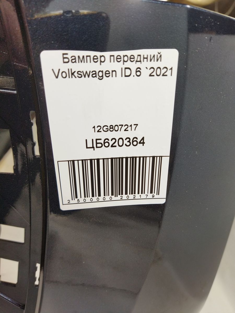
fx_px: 244
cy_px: 156
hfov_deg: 51.4
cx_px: 118
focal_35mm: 27
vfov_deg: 65.3
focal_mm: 4.71
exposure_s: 1/128
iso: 100
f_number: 1.79
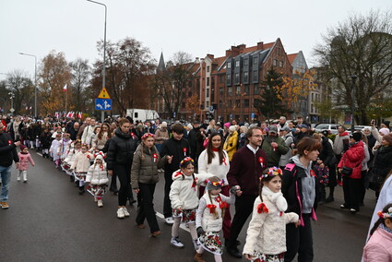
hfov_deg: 58.7
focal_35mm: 32
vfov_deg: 41.2
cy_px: 131
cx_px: 196
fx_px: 349
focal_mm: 32
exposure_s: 1/250
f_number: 4
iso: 400
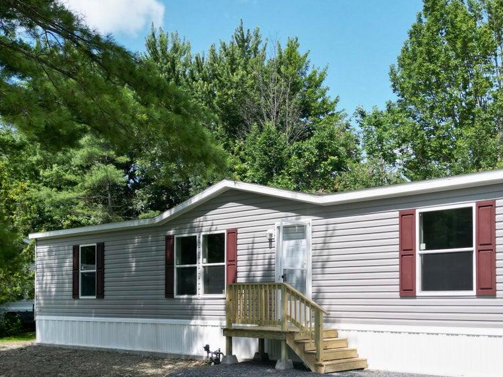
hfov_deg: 42.9
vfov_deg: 32.9
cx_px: 359
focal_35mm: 43
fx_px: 625
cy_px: 285
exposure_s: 1/2500
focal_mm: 6.72
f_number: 1.7
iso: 200
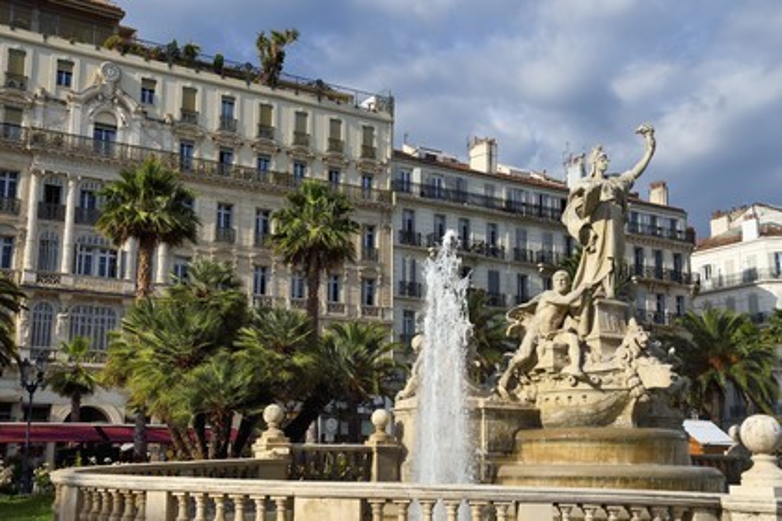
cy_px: 260
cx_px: 391
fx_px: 977
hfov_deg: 43.6
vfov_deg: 29.9
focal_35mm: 45
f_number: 11
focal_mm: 45
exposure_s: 1/250
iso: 200
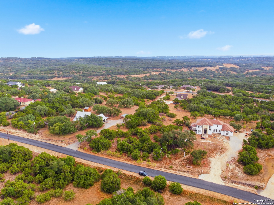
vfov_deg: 56.8
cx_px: 137
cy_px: 102
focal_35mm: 24
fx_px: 190
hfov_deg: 71.6
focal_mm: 4.5
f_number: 2.8
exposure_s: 1/191
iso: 131
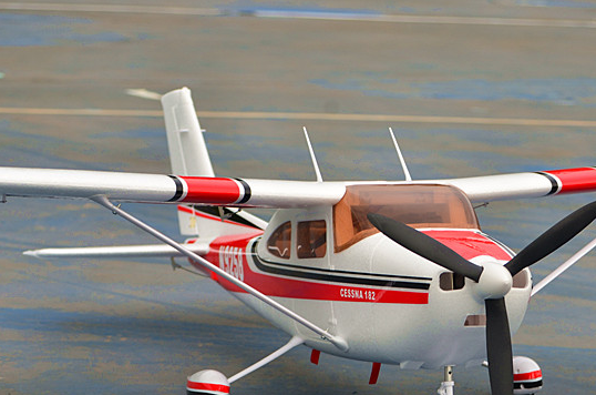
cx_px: 413
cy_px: 283
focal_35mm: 156
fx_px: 2577
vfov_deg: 8.7
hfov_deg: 13.2
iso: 100
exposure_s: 1/80
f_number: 5.6
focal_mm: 70
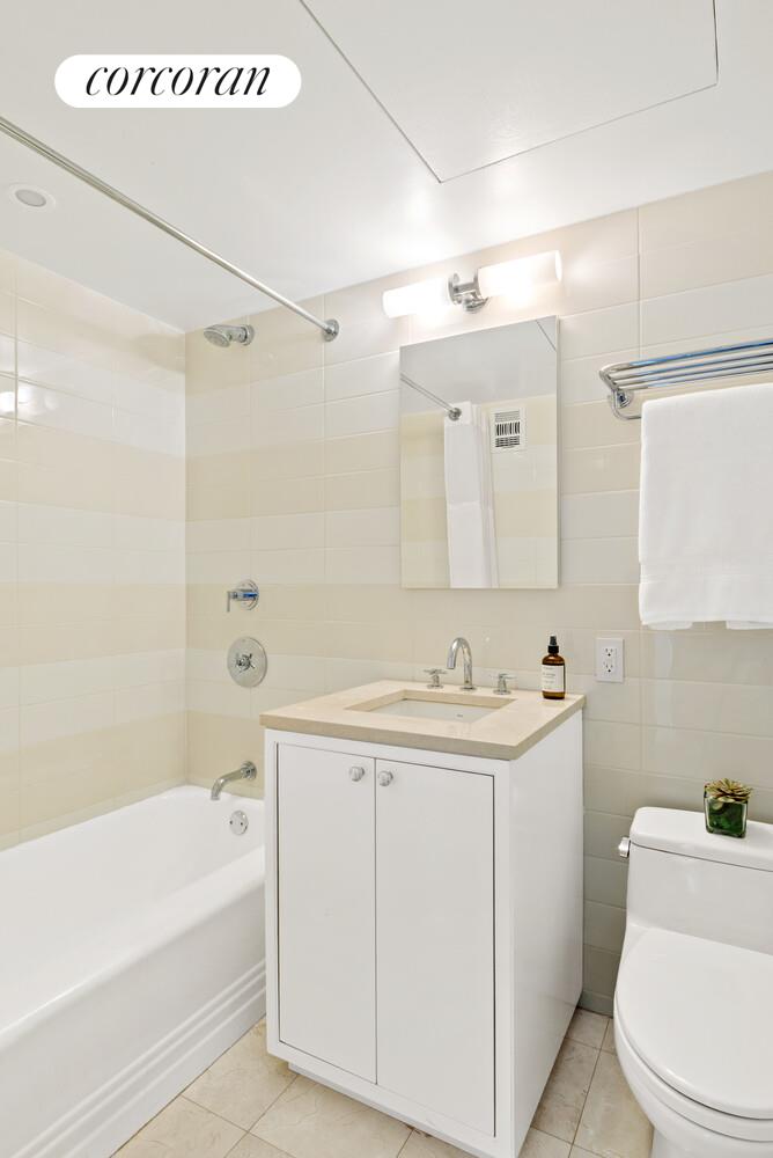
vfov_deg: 86.9
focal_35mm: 19
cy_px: 579
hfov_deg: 64.6
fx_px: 611
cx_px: 386
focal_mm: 19
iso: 200
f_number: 22
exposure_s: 6
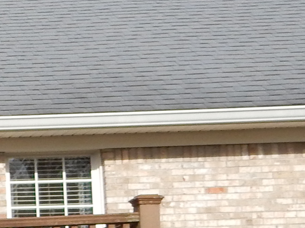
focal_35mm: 127
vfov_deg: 11.4
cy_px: 290
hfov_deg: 12.1
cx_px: -455
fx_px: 1119
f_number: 3.7
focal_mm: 4.5
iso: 125
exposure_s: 1/800
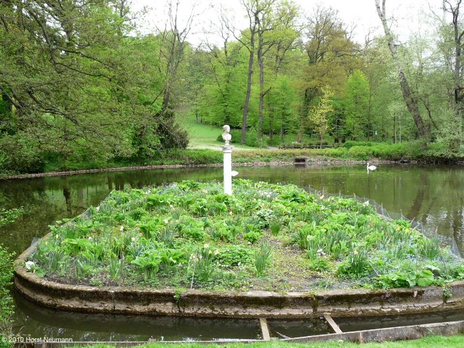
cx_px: 232
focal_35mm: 41
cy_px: 174
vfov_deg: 35.1
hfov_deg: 45.8
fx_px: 550
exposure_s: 1/50
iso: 100
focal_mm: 5
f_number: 3.4
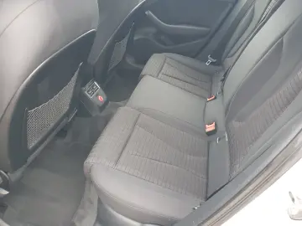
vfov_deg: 53.1
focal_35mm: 26
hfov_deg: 67.3
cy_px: 113
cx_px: 151
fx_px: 227
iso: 400
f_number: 2.4
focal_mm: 4.3
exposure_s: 1/50
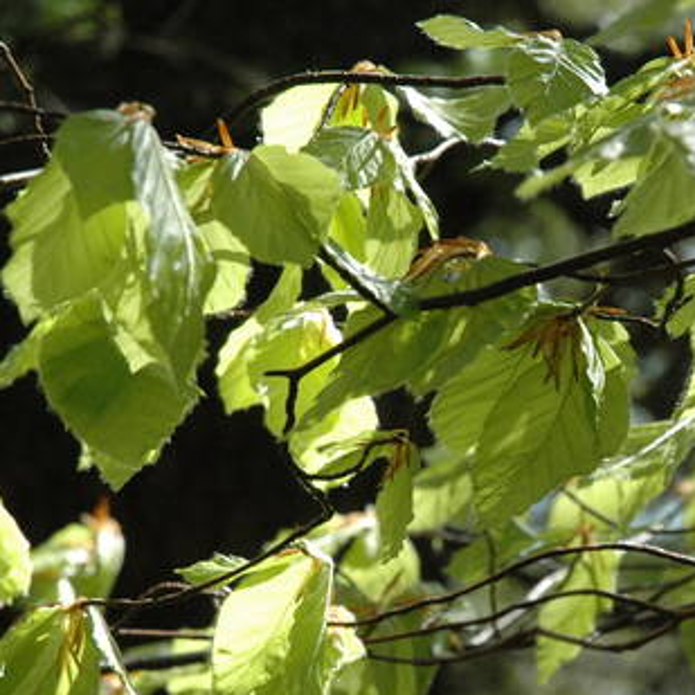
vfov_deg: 8.4
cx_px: 556
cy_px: 359
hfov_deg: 8.4
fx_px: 4725
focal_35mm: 208
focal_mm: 70
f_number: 10
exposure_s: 1/400
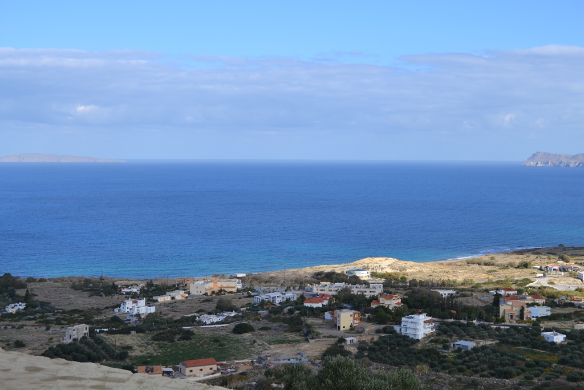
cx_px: 292
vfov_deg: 23.8
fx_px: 925
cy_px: 195
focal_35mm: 57
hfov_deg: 35.0
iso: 100
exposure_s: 1/250
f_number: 8
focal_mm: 38
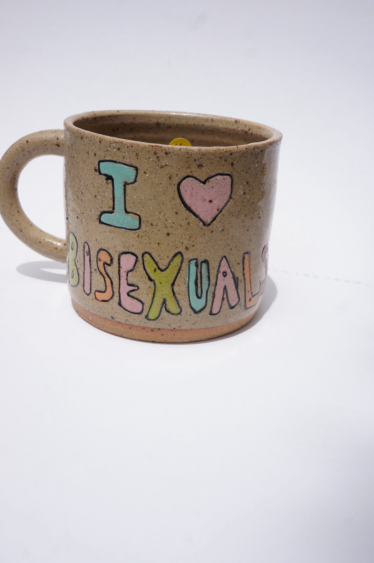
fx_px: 578
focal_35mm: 37
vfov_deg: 51.9
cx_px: 187
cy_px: 282
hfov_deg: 35.9
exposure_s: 1/200
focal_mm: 25
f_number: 10
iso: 100
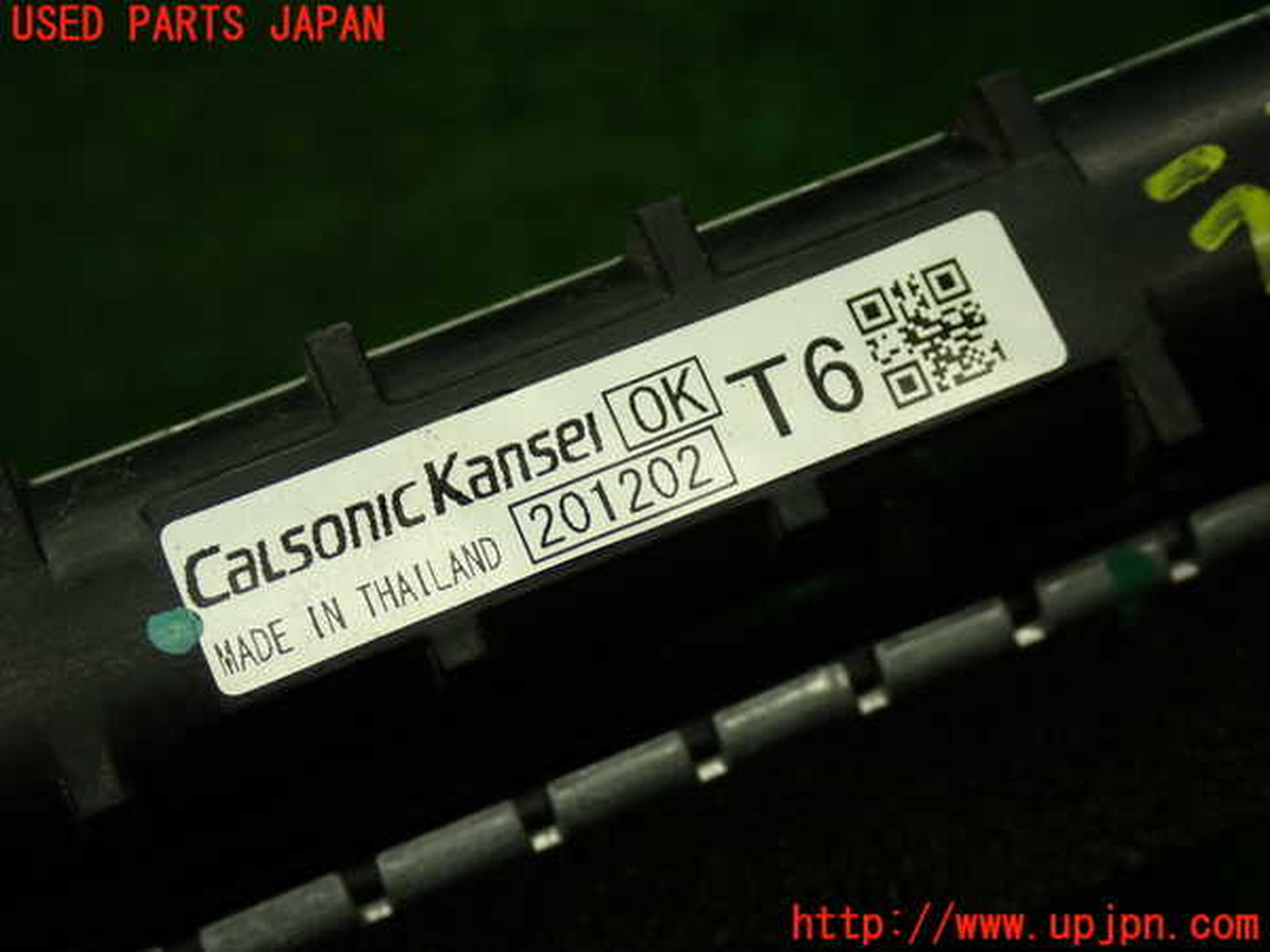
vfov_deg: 25.2
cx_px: 635
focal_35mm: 58
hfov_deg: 33.2
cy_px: 476
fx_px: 2128
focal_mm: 10.35
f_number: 3.5
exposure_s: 1/100
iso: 200
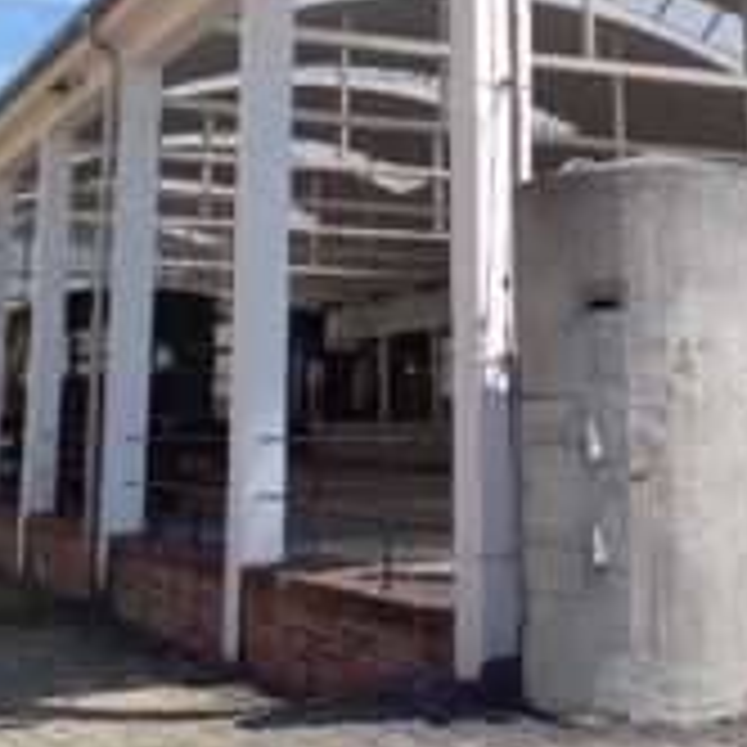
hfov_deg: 26.9
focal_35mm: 64
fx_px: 1563
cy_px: 32
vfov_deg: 25.8
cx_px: 414
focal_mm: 4.6
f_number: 2
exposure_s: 1/920
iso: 50
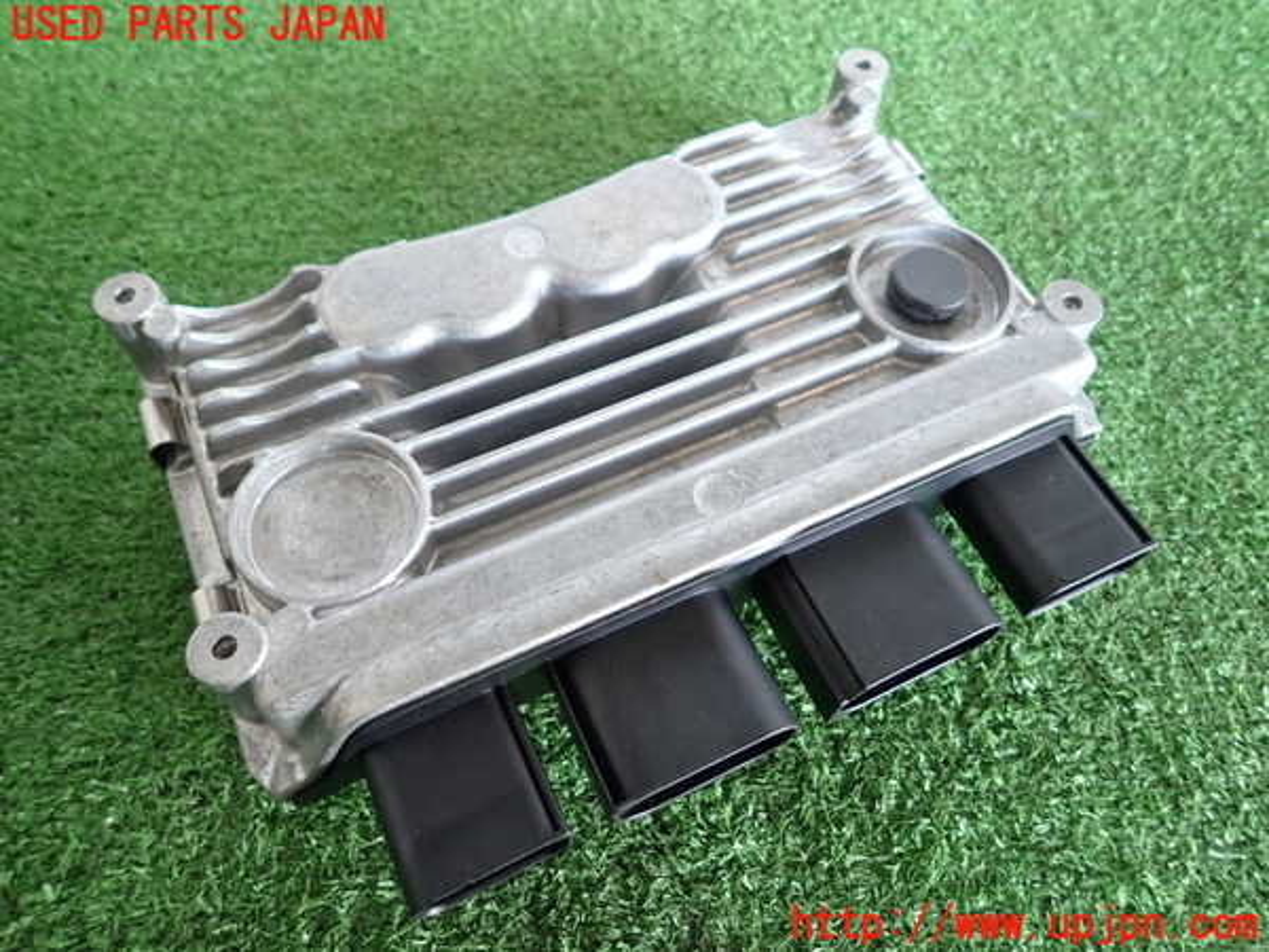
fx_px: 916
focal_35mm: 25
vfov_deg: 54.9
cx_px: 634
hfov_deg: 69.4
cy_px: 476
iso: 200
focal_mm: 4.5
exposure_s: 1/40
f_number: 2
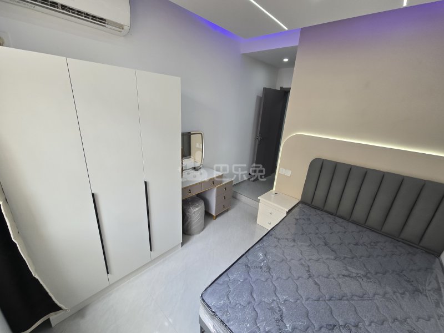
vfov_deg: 89.9
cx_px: 222
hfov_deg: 106.2
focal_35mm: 13
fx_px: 167
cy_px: 166
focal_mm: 2.2
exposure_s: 1/100
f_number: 2.2
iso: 64
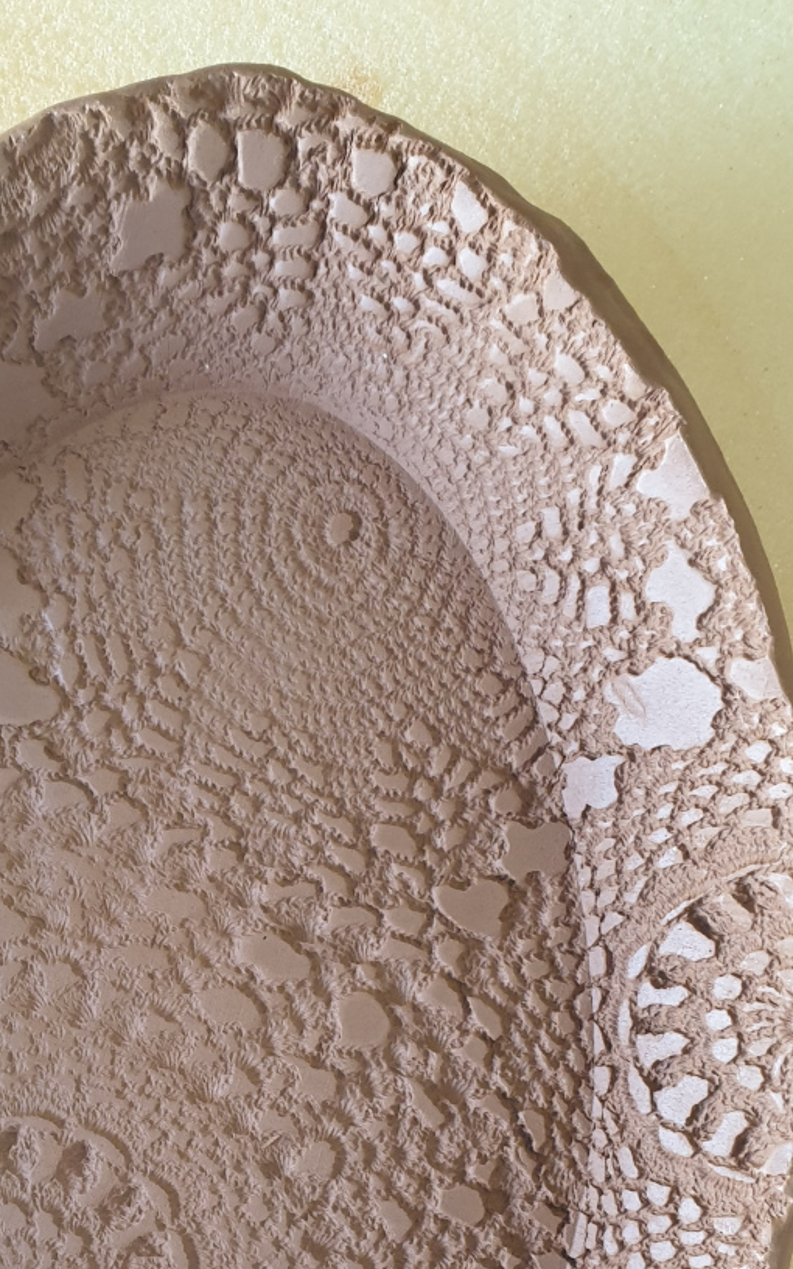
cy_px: 1015
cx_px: 141
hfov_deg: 27.9
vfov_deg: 42.4
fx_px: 1556
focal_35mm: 45
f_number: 2.4
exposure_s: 1/50
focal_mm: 4.3
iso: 200
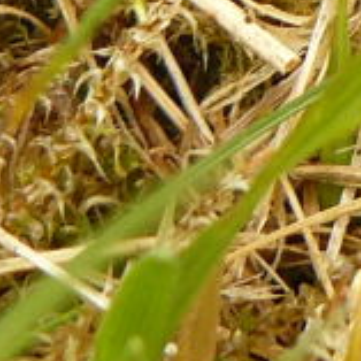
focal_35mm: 292
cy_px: -377
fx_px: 3445
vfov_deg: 5.8
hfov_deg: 5.9
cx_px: 492
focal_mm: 6
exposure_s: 1/160
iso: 100
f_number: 4
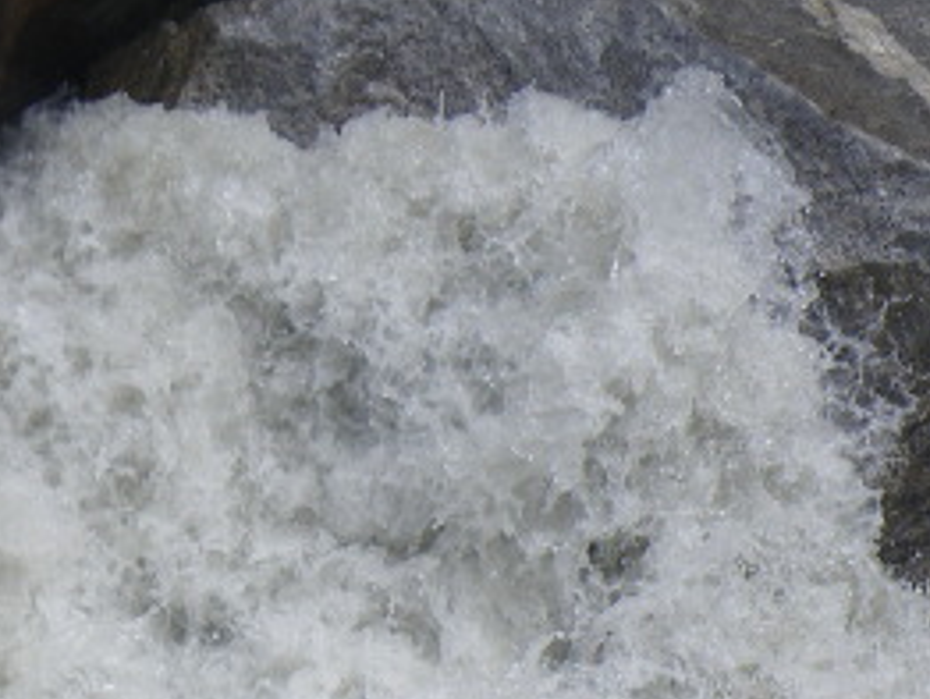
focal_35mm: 91
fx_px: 2447
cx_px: 66
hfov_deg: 21.0
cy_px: 869
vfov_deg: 15.6
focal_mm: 5
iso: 50
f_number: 3.5
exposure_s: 1/500
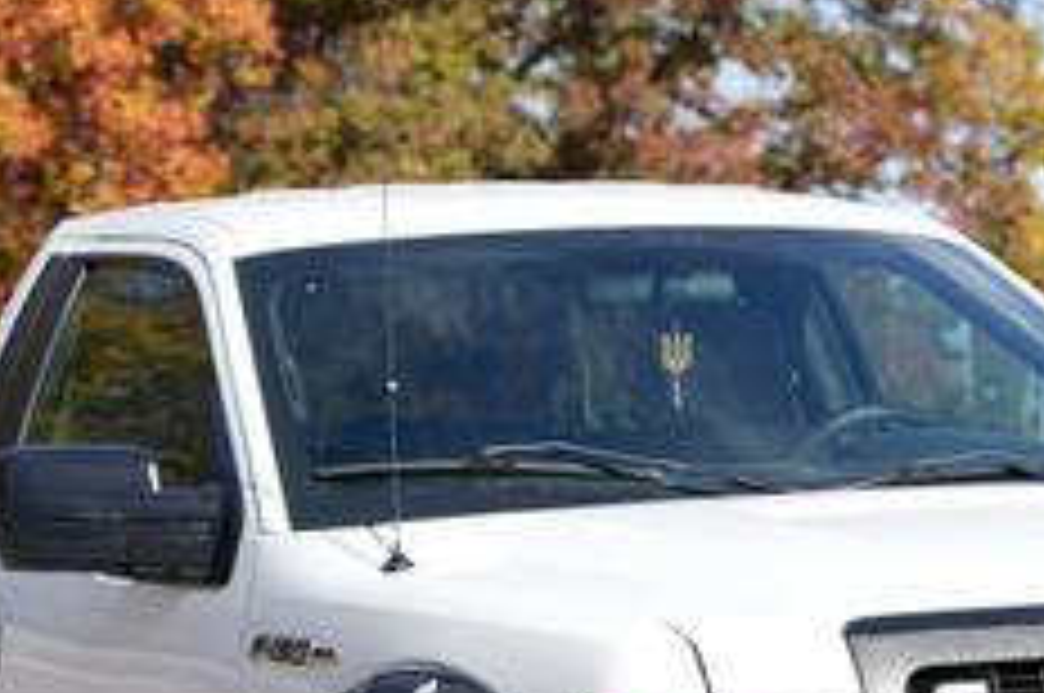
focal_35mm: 185
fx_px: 5357
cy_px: 724
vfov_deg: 7.4
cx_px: 612
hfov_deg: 11.1
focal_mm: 85
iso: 100
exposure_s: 1/400
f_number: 5.6
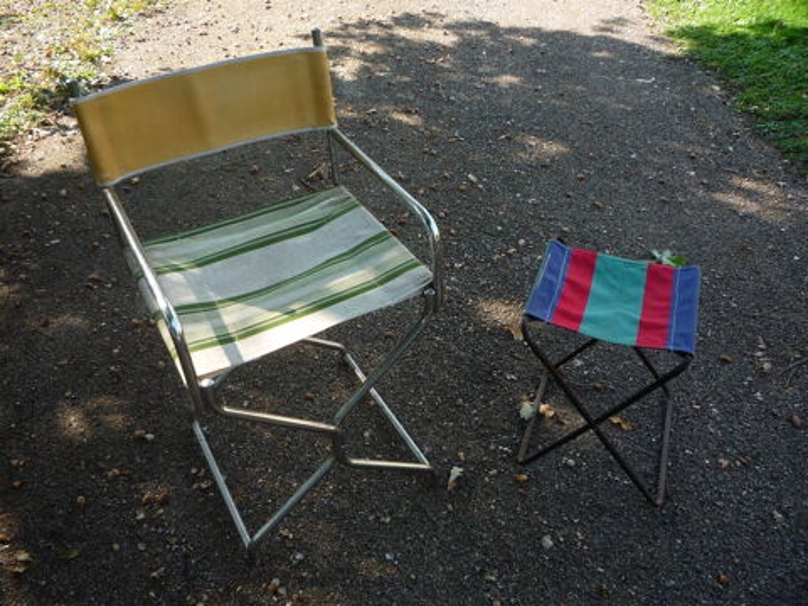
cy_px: 303
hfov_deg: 60.0
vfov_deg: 46.8
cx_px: 404
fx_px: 700
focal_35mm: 30
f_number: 4
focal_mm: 5.2
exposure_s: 1/100
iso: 100
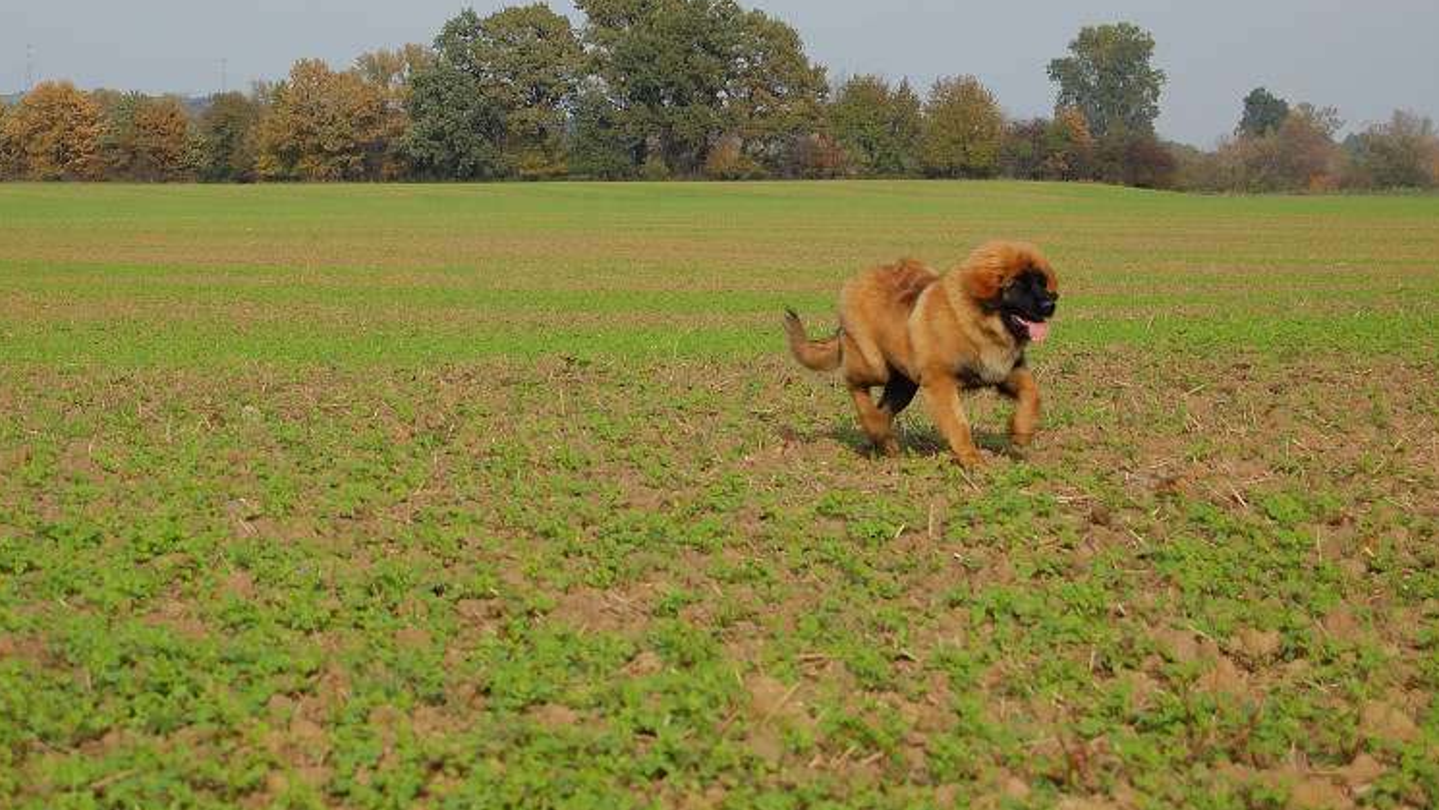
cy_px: 299
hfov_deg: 18.0
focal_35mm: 119
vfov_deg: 10.2
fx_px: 4530
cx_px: 599
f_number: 6.3
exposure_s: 1/160
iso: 200
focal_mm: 55
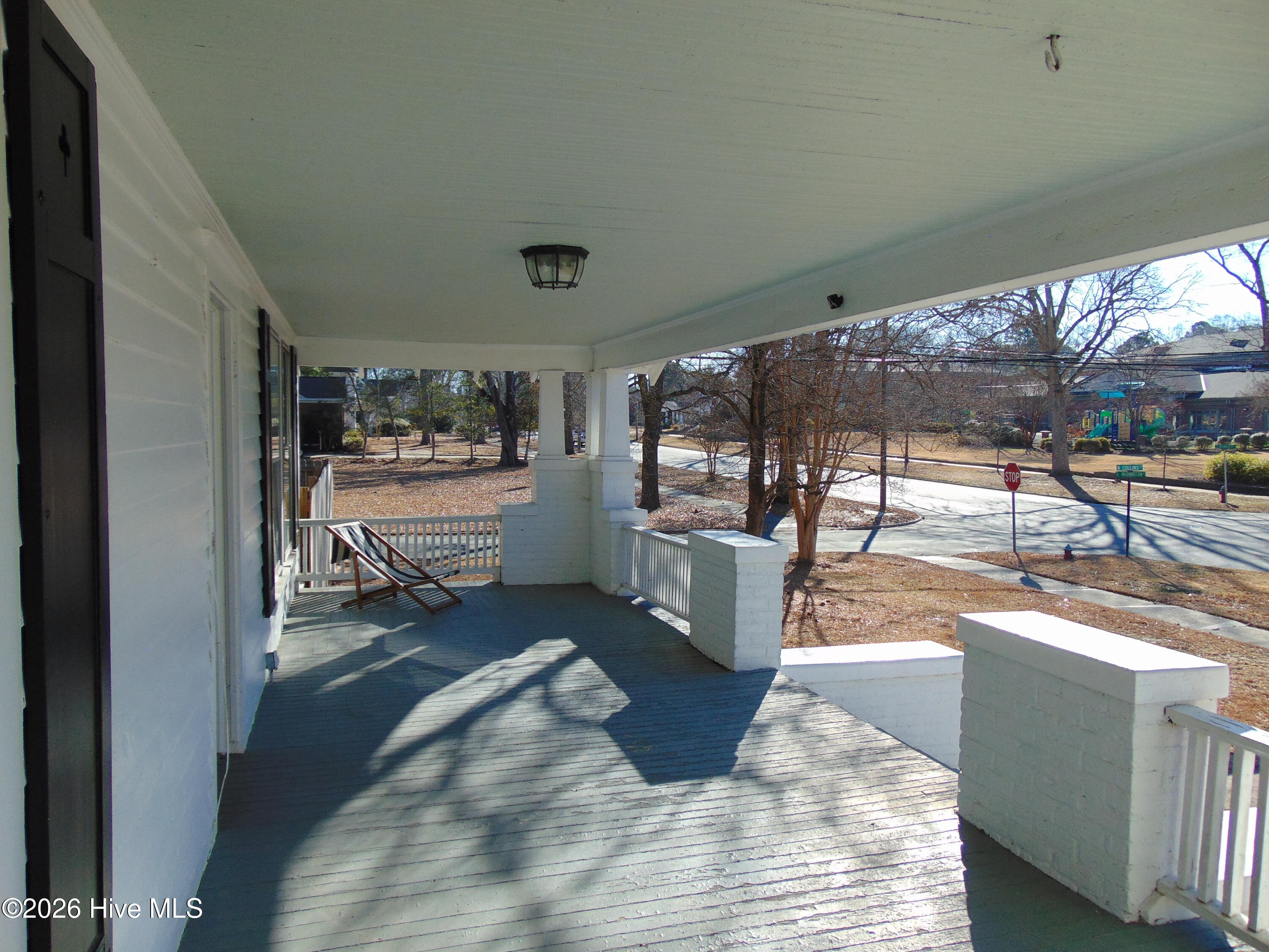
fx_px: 916
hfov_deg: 69.4
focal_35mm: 25
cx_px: 634
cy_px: 476
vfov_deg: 54.9
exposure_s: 1/640
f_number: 3
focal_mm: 4.5
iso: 80
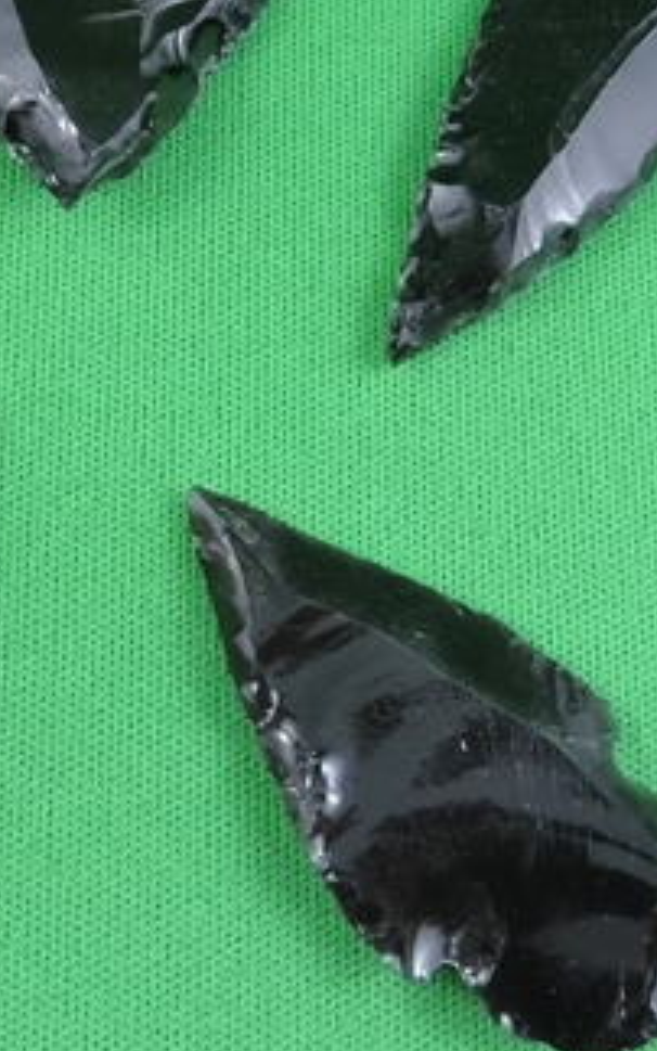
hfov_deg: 16.9
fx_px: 2176
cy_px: 316
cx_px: 70
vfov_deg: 26.9
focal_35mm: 76
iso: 800
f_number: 3.5
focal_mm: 5.4
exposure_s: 1/125
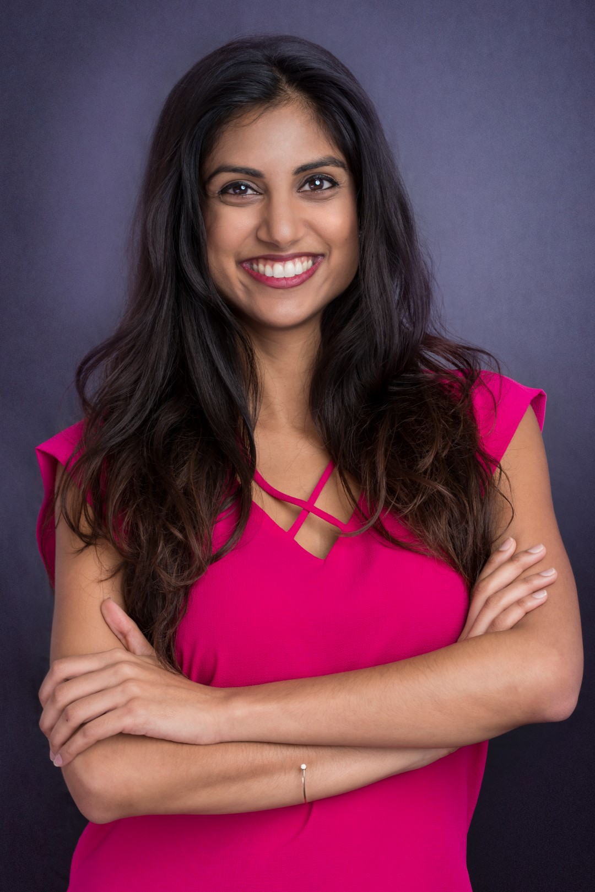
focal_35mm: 85
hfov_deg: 16.1
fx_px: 2105
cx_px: 298
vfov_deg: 23.9
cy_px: 446
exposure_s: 1/100
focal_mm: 85
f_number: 8
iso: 160
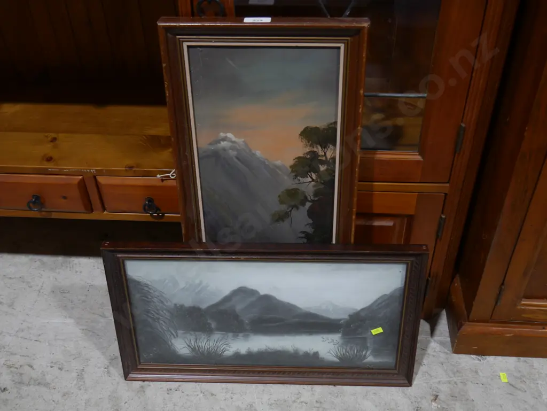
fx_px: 601
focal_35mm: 38
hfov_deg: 49.0
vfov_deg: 37.8
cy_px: 206
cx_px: 274
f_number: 4.1
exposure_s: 1/60
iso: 320
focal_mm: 19
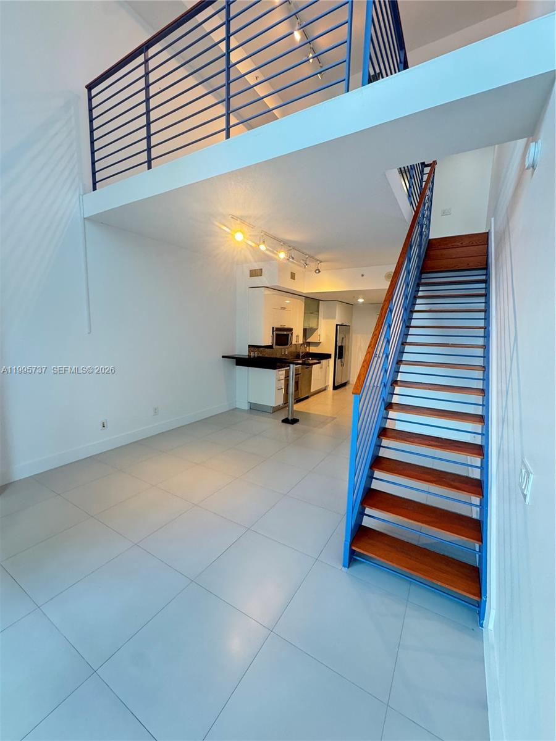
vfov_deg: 102.1
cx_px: 278
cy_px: 370
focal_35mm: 14
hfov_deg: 85.7
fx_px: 300
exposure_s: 1/120
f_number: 2.2
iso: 250
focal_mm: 2.22
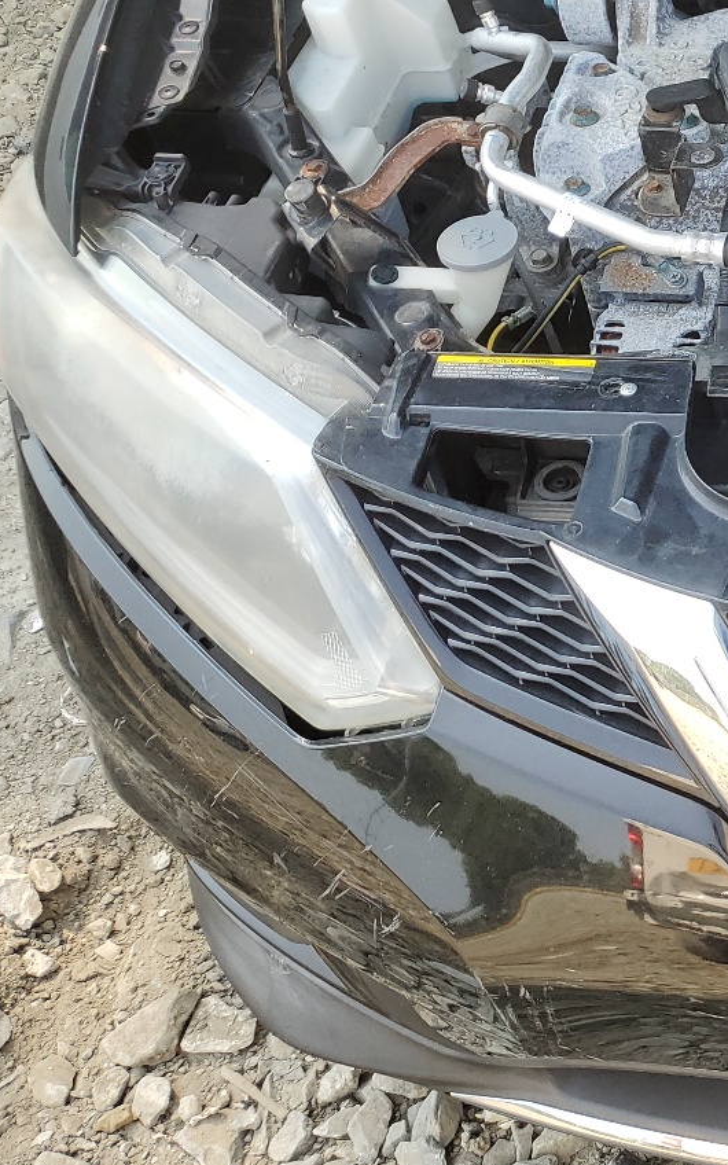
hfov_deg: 21.3
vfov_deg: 38.8
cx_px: 1069
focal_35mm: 52
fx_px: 1651
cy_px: 504
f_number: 1.5
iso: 50
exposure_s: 1/370
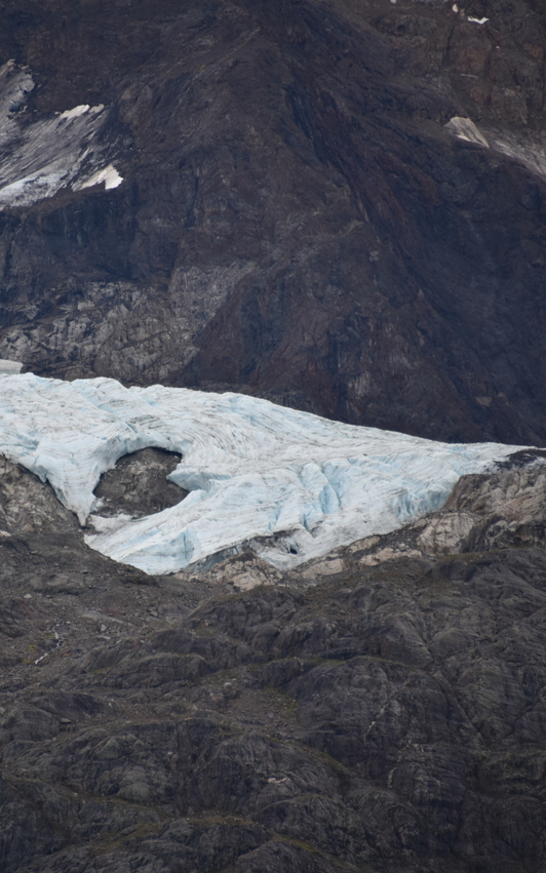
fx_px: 10950
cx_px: 153
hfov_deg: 2.9
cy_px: 436
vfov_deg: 4.6
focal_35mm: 460
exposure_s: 1/640
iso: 250
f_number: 5.6
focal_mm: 300
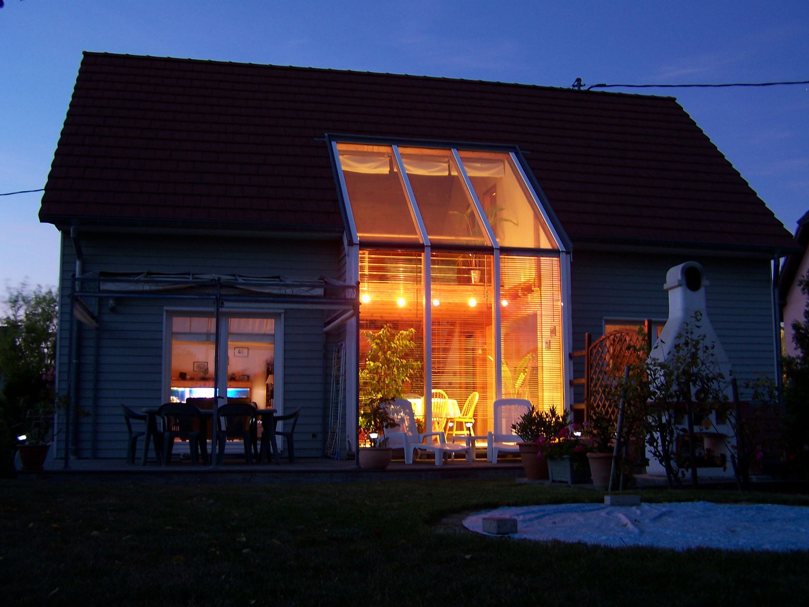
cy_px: 304
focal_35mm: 38
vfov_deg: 37.7
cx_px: 404
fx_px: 888
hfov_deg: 49.0
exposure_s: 8
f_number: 2.8
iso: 64
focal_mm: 6.3
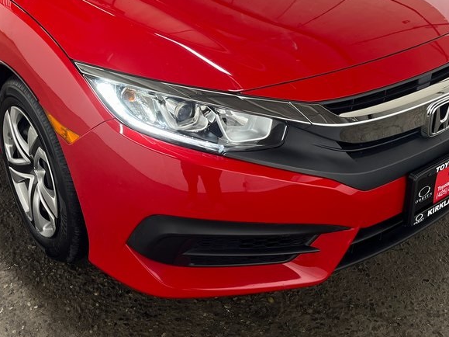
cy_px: 59
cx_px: 191
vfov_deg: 30.6
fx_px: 597
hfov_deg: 41.1
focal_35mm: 46
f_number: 1.6
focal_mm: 5.1
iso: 125
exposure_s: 1/121
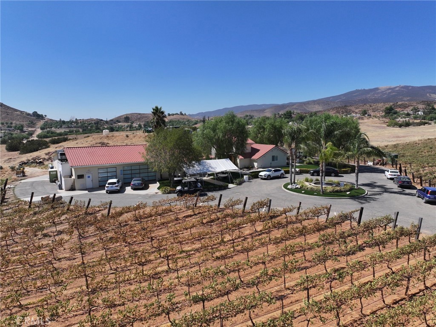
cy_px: 164
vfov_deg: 56.8
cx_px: 218
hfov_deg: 71.6
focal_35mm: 24
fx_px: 302
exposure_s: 1/3200
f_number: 2.8
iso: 140
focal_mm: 12.29
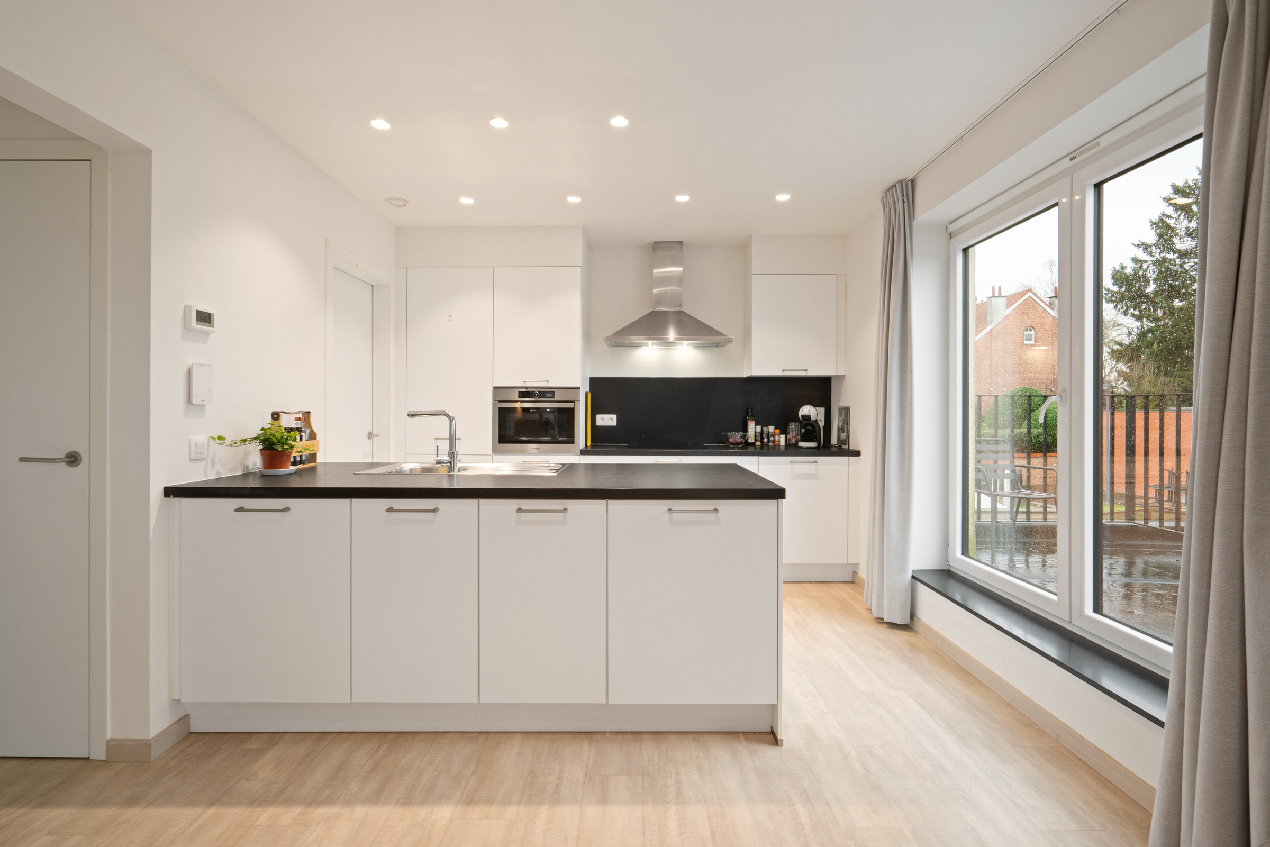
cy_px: 424
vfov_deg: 73.8
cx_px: 635
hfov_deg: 96.7
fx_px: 565
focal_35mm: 16
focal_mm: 16
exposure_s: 1
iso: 250
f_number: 11
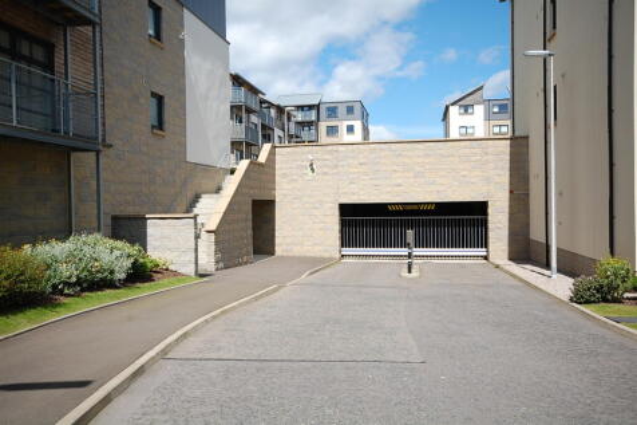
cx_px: 318
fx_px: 531
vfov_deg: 43.6
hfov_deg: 61.9
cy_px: 212
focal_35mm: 30
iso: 200
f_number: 9
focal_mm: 20
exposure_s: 1/320
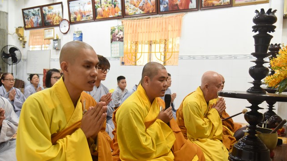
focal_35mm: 33
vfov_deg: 35.5
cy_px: 94
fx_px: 251
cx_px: 142
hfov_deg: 59.5
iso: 1250
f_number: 4
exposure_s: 1/80
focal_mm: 31
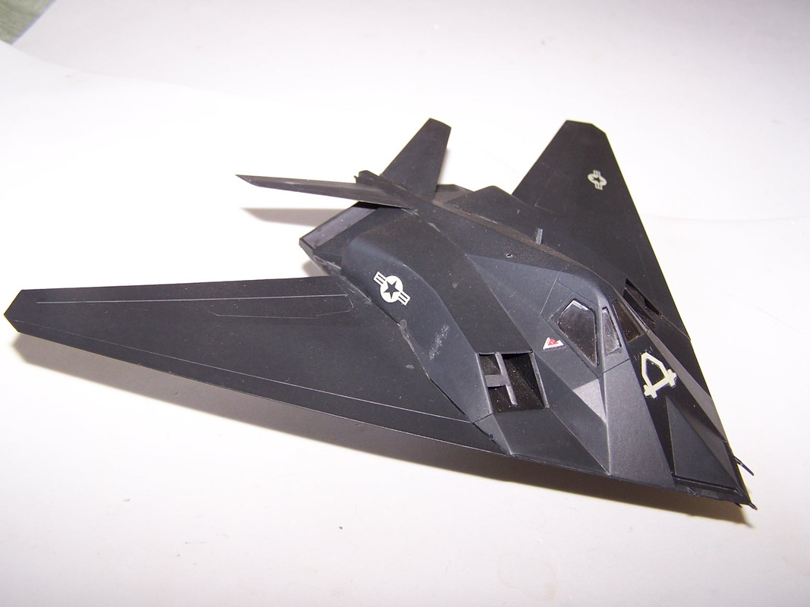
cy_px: 304
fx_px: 889
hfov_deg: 49.0
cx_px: 405
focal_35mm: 38
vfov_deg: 37.7
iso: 80
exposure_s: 1/125
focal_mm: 6.3
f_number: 2.8
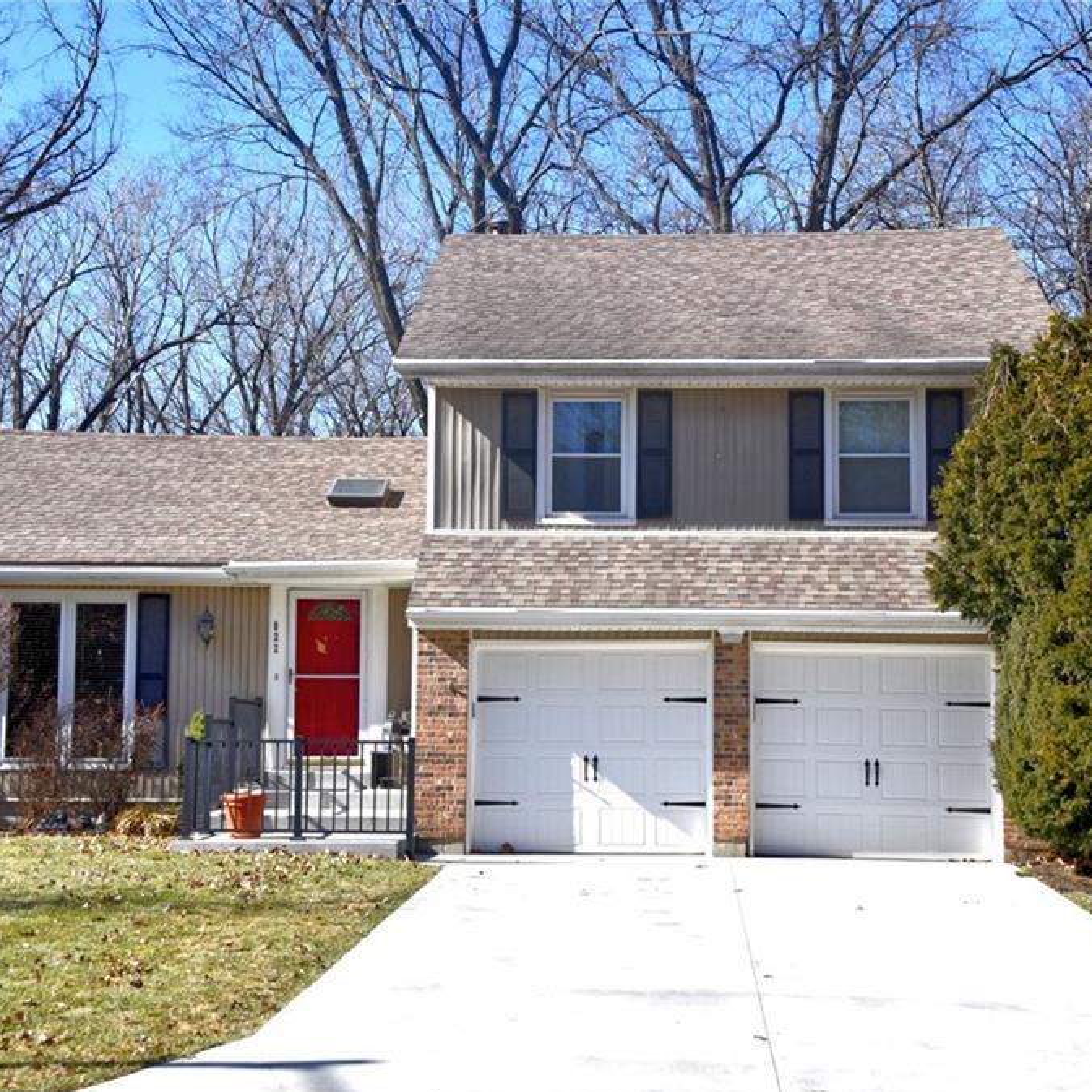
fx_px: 2213
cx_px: 544
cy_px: 551
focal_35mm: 62
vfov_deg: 27.7
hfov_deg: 27.7
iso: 400
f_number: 13
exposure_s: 1/640
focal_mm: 48
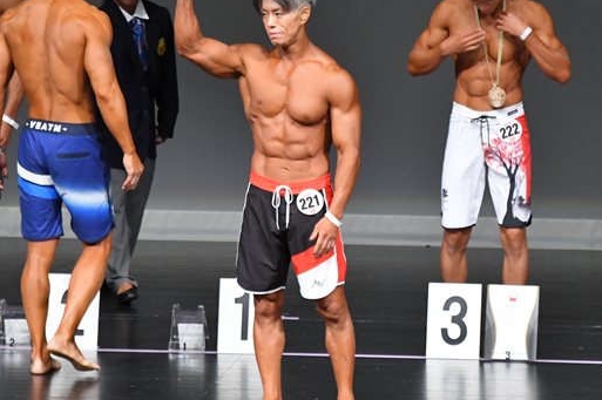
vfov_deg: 2.9
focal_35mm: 476
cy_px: 178
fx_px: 7952
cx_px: 341
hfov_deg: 4.3
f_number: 5.6
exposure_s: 1/400
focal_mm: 210
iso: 5000
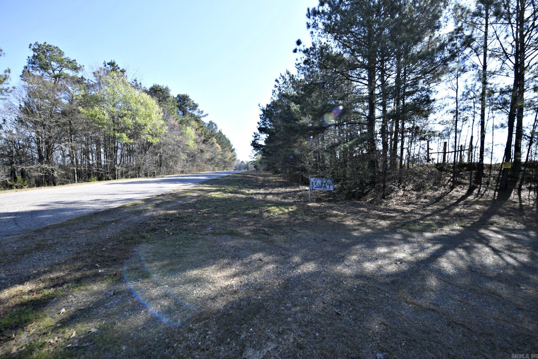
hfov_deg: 104.3
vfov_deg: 81.2
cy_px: 180
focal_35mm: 14
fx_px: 209
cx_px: 269
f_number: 5.6
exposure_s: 1/125
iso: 64
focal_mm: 14
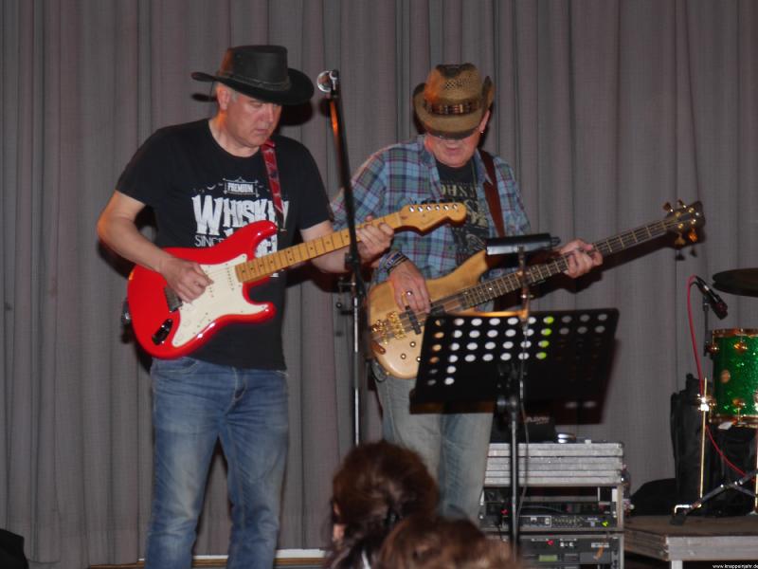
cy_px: 284
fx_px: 2365
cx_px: 379
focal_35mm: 108
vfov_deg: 13.7
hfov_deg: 18.2
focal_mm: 54
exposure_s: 1/8
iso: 200
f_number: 5.6
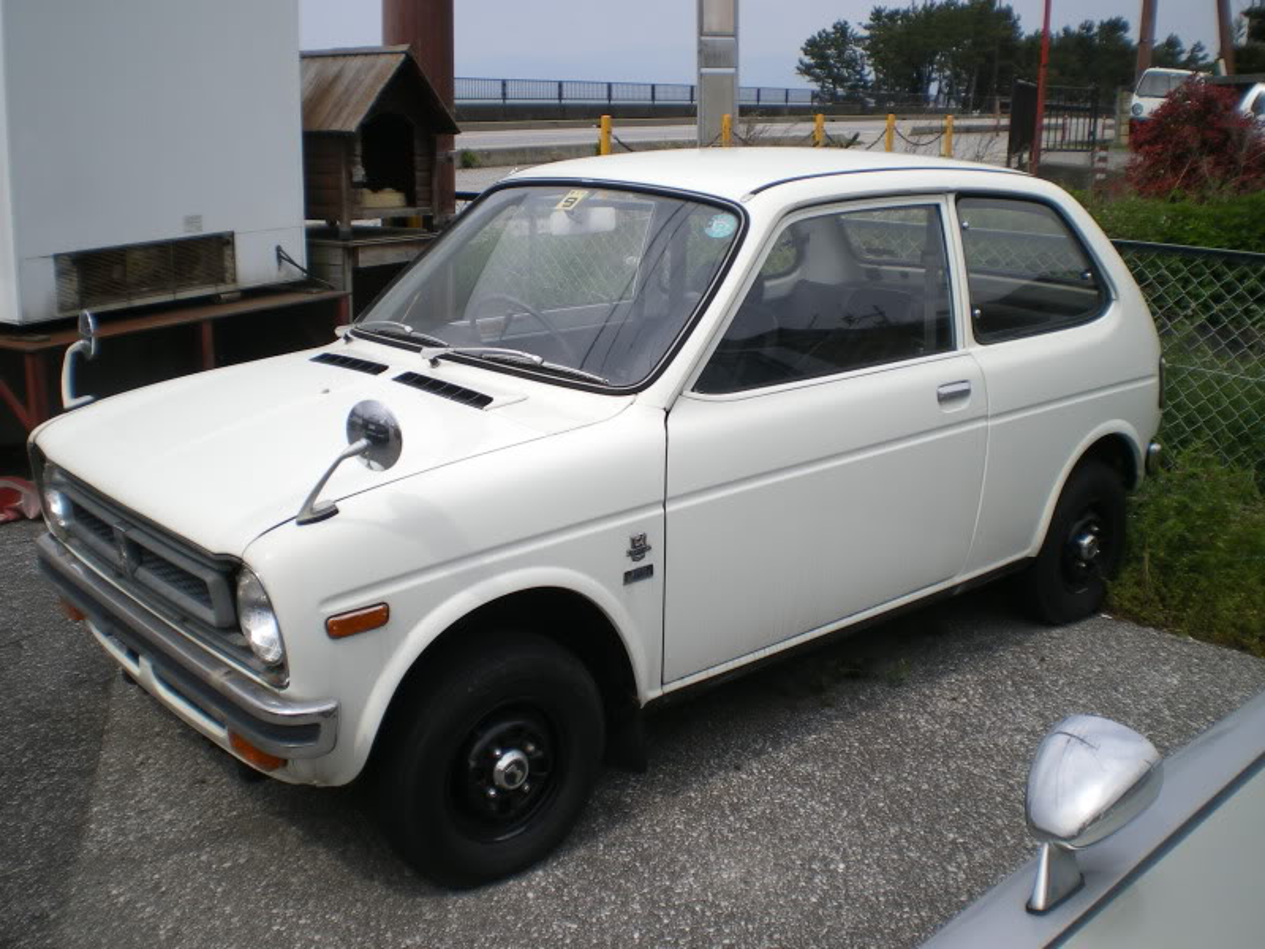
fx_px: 1316
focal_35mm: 36
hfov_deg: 51.4
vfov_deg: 39.7
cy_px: 474
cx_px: 632
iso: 50
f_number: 4.6
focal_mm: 6.3
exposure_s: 1/400
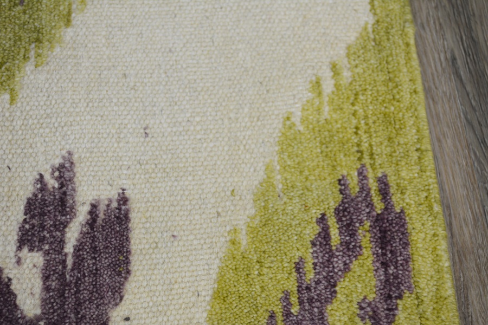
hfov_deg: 36.9
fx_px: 732
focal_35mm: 54
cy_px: 162
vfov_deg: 25.1
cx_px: 244
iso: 500
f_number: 5
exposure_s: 1/60
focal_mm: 36
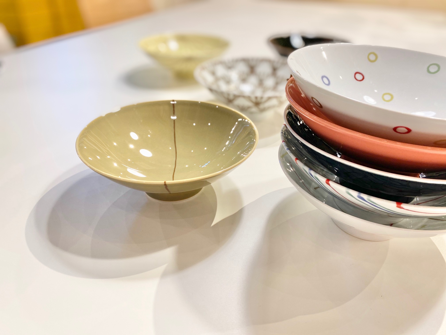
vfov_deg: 53.1
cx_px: 223
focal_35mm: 26
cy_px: 168
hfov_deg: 67.3
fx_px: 335
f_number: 1.8
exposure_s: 1/50
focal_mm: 4.25
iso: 64
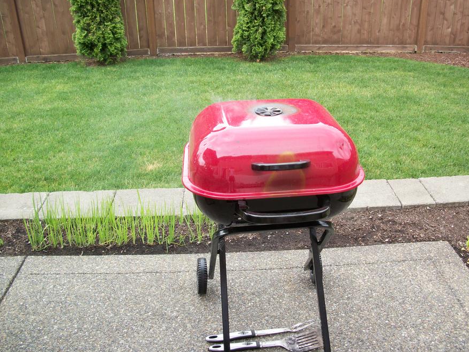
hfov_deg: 51.4
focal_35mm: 36
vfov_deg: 39.6
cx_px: 241
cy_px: 176
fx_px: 488
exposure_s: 1/200
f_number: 3.1
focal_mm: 6.3
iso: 80
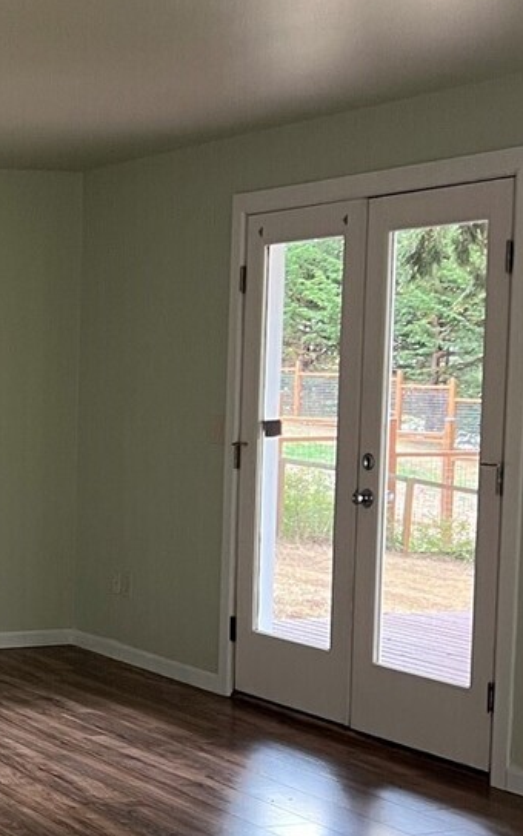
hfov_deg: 16.8
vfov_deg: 28.1
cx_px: -171
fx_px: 1665
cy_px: 552
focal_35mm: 73
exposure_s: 1/60
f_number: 1.5
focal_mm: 5.7
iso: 160
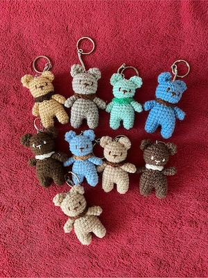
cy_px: 139
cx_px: 104
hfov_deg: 54.9
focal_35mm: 25
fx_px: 200
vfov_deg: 69.4
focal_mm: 5.1
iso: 400
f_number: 1.6
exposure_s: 1/60
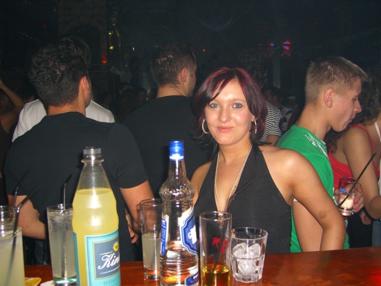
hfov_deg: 49.0
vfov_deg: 37.7
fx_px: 418
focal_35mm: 38
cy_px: 143
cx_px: 190
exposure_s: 1/60
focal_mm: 7.9
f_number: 2.8
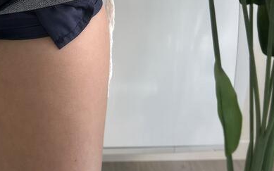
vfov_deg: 15.1
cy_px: 4
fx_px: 635
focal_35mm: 85
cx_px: -7
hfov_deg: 23.2
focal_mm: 5.7
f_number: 1.5
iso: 40
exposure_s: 1/100
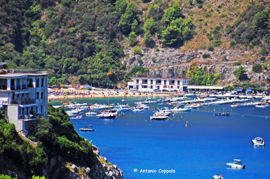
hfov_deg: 6.9
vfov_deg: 4.6
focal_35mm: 300
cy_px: 90
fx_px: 2247
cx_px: 135
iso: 200
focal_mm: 200
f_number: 5.6
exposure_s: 1/1250
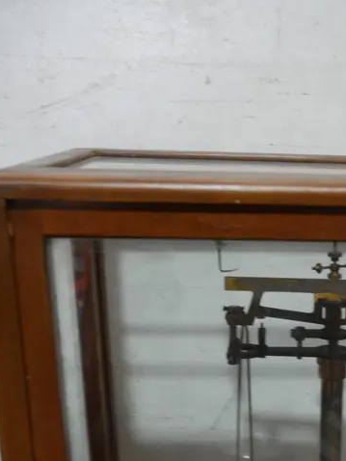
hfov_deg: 23.5
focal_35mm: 60
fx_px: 799
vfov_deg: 30.5
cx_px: 343
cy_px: 432
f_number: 3.5
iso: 250
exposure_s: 1/60
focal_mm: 14
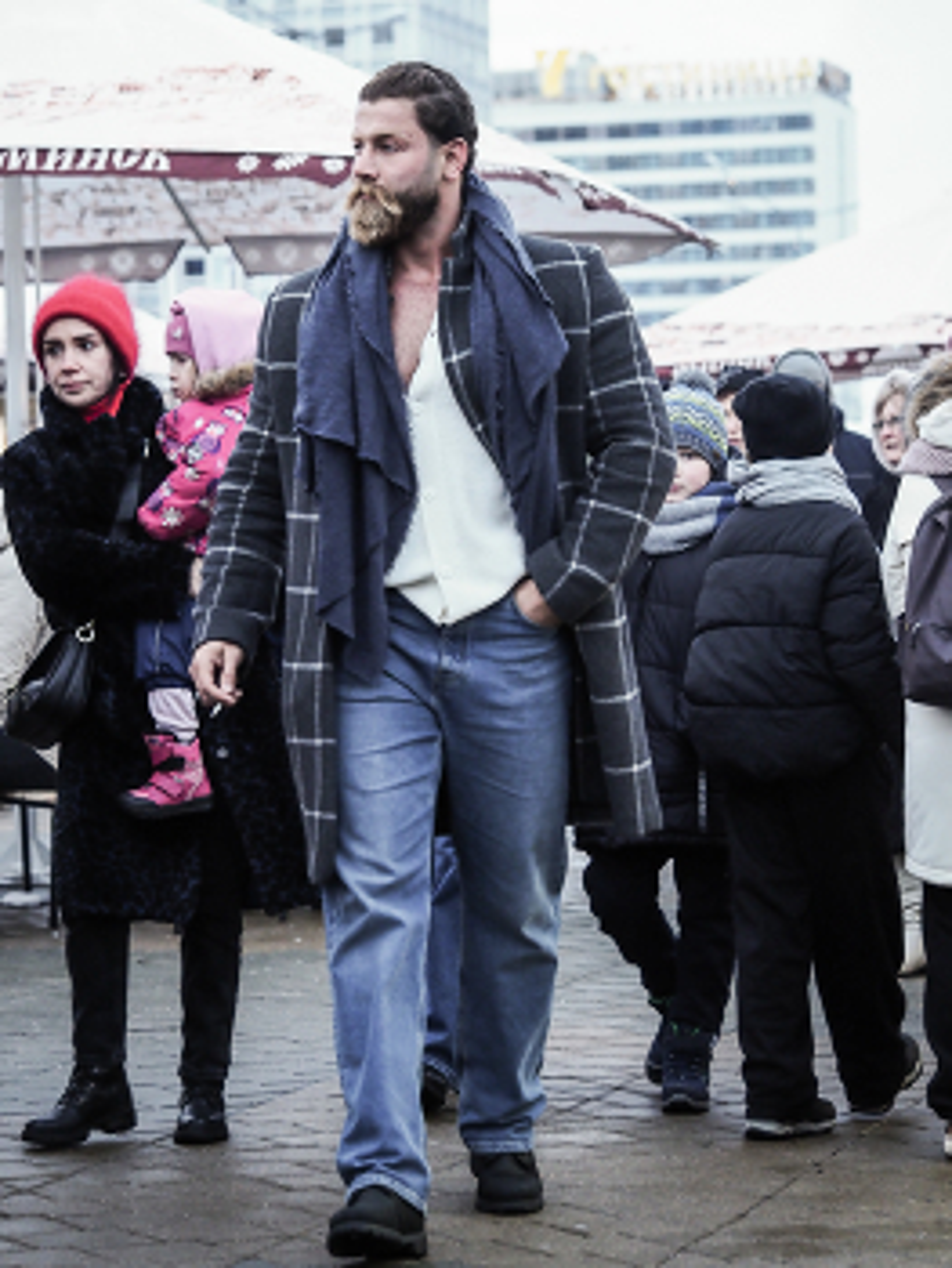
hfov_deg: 12.4
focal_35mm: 120
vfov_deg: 16.4
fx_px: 4395
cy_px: 634
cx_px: 476
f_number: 3.2
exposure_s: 1/250
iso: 1600
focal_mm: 60
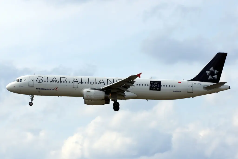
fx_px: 1191
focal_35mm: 180
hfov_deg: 11.4
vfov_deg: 7.6
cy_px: 80
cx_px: 119
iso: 100
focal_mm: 120
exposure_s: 1/250
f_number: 10
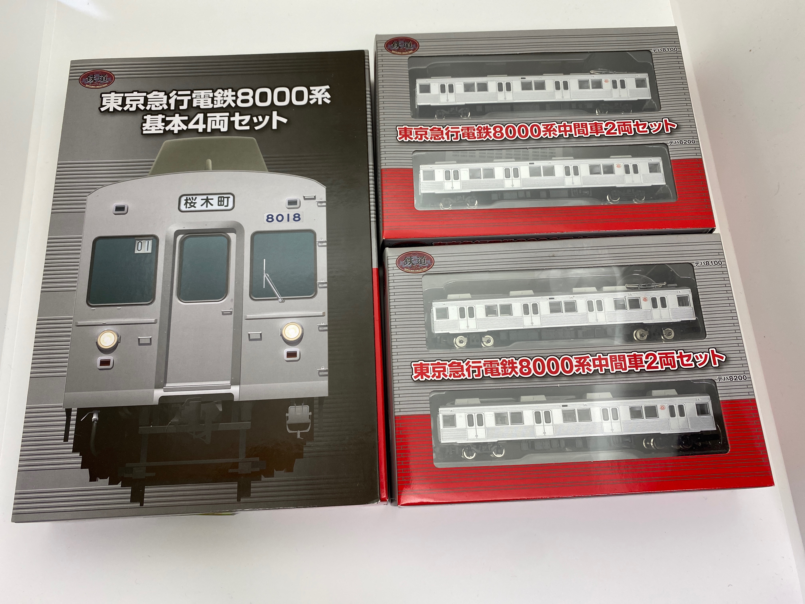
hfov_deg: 67.3
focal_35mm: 26
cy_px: 302
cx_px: 402
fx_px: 605
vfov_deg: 53.1
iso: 64
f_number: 1.8
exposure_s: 1/100
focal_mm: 4.25
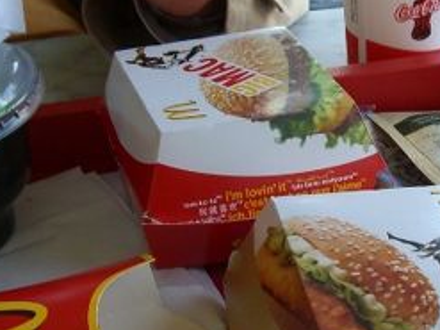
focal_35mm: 100
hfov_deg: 19.6
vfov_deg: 14.8
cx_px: 297
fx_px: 1270
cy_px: 160
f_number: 2.8
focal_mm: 7.9
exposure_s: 1/125
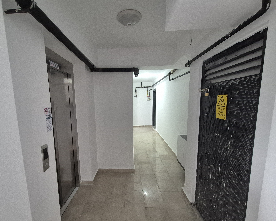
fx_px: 131
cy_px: 118
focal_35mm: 16
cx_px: 125
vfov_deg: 80.3
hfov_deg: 92.8
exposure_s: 1/50
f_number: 2.2
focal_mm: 1.74
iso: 640
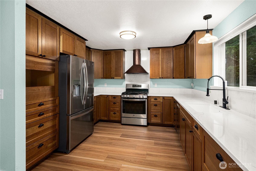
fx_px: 121
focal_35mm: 17
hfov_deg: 93.2
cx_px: 128
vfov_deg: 70.5
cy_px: 86
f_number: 7.1
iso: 1000
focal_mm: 17
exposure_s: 1/13
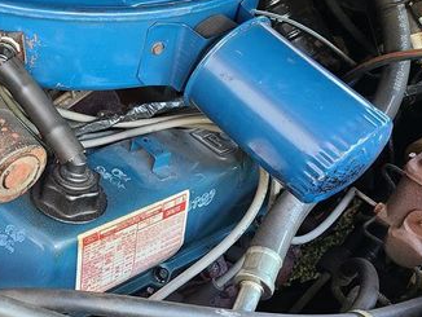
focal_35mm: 51
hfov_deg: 34.8
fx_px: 622
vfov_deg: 28.5
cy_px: 132
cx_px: 23
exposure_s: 1/60
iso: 200
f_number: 1.8
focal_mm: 5.4
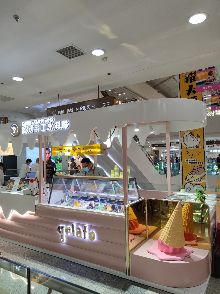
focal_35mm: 24
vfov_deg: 71.6
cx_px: 110
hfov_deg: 56.8
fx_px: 203
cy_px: 147
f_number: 1.69
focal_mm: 6.72
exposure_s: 1/100
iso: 50
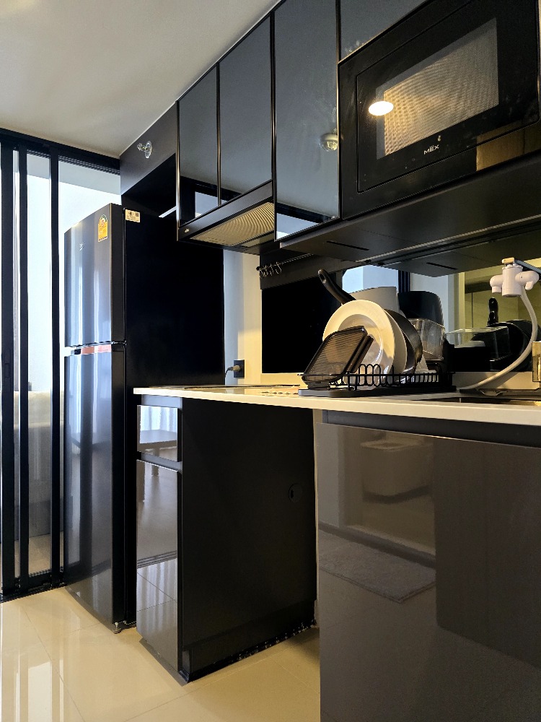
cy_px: 361
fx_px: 479
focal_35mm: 23
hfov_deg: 58.9
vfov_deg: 73.9
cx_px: 270
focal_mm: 6.3
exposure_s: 1/100
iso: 1250
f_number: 1.7
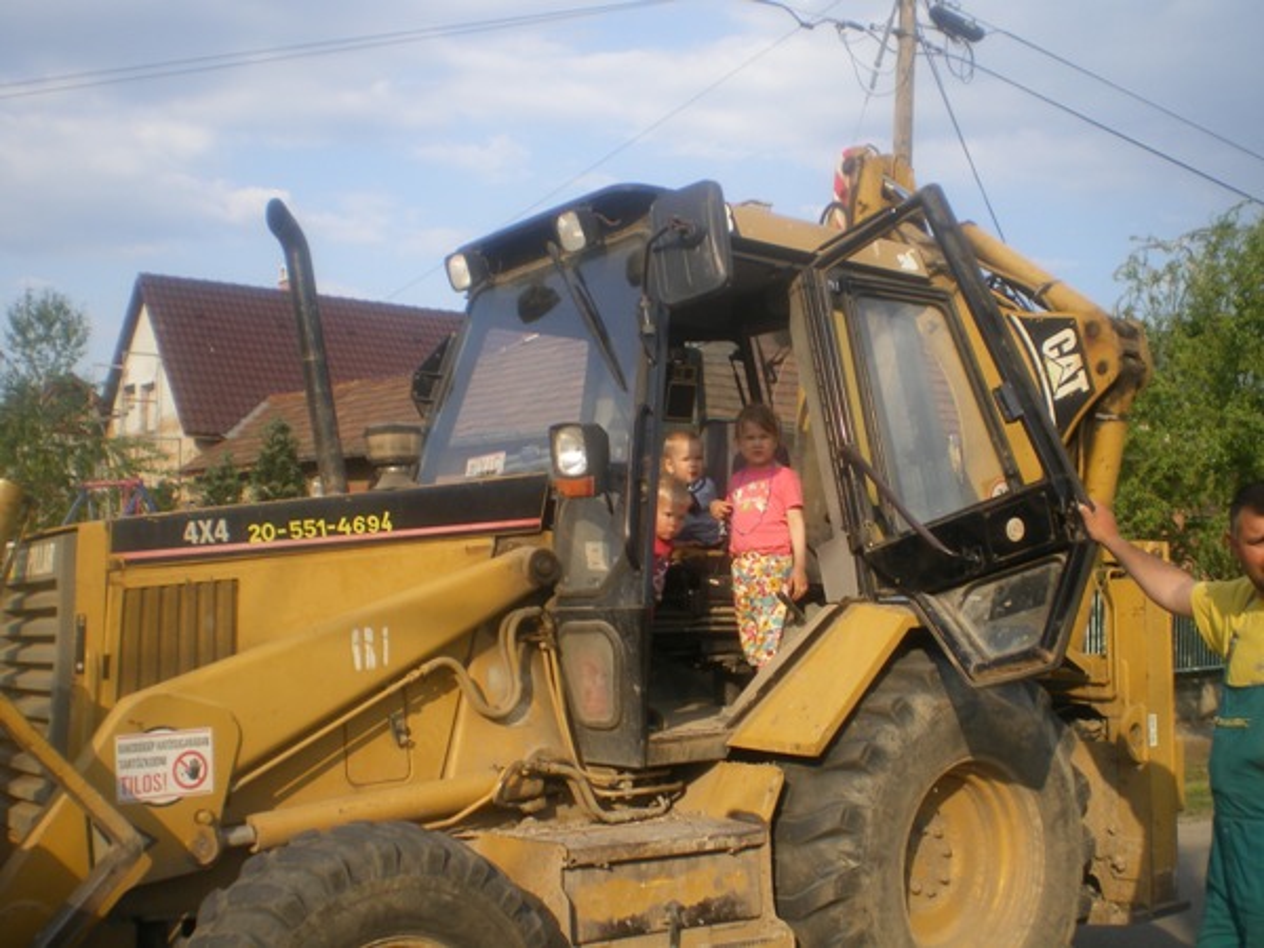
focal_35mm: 38
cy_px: 474
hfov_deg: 49.0
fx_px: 1388
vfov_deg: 37.7
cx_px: 632
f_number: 4.6
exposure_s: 1/200
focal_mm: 6.3
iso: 64
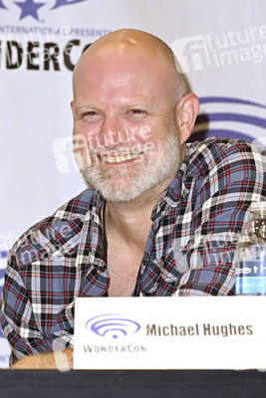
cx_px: 133
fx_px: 1329
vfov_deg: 17.1
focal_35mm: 120
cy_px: 199
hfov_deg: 11.4
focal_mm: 120
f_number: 5.6
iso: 3200
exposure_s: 1/250
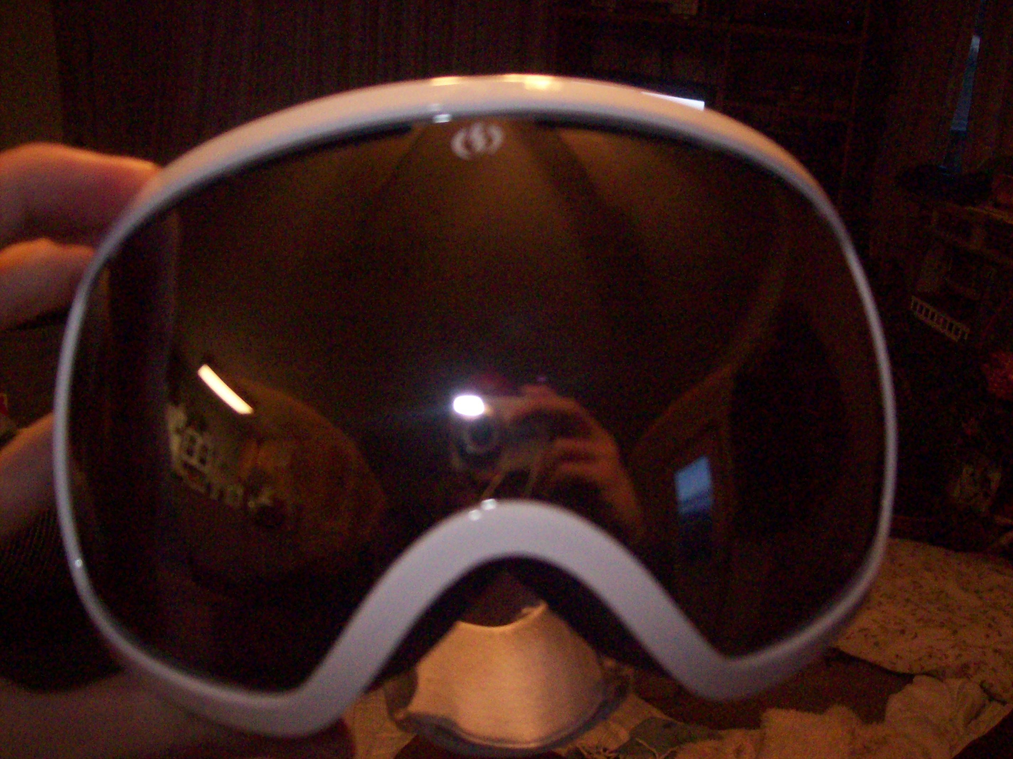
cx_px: 506
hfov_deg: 51.4
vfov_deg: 39.6
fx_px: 1053
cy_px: 380
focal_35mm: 36
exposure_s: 1/128
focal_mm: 6
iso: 400
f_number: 2.7
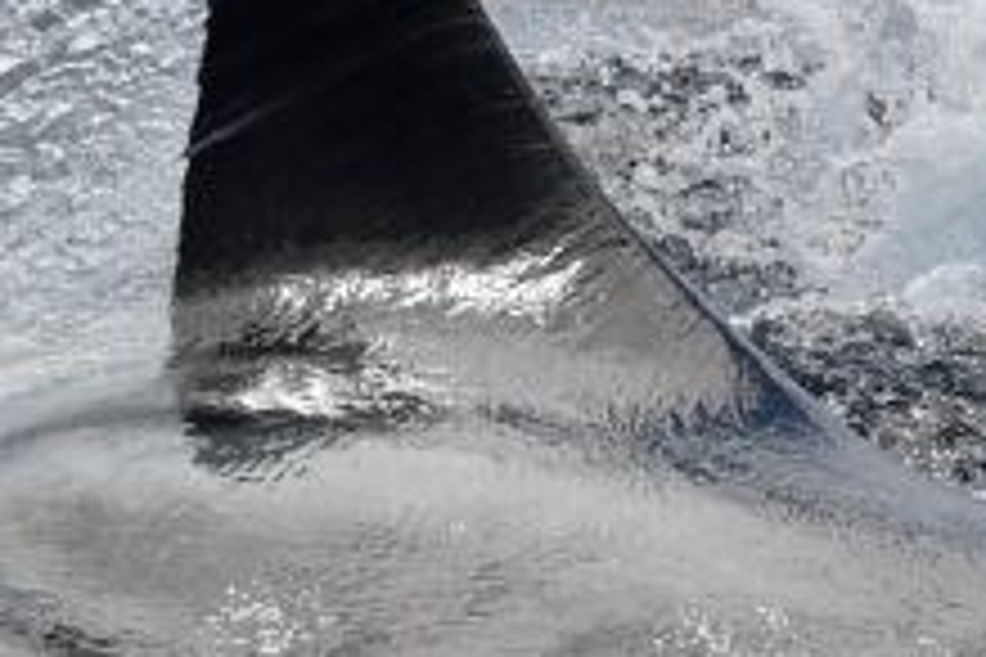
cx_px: 1405
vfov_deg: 0.8
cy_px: -7
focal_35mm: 1644
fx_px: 45024
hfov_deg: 1.3
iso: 320
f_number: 8
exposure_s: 1/2000
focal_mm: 300
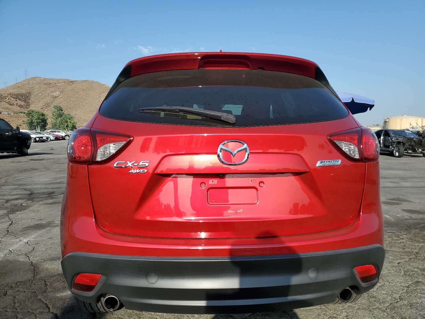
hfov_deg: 67.3
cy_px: 160
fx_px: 319
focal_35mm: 26
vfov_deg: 53.1
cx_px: 212
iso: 50
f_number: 1.5
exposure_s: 1/3333
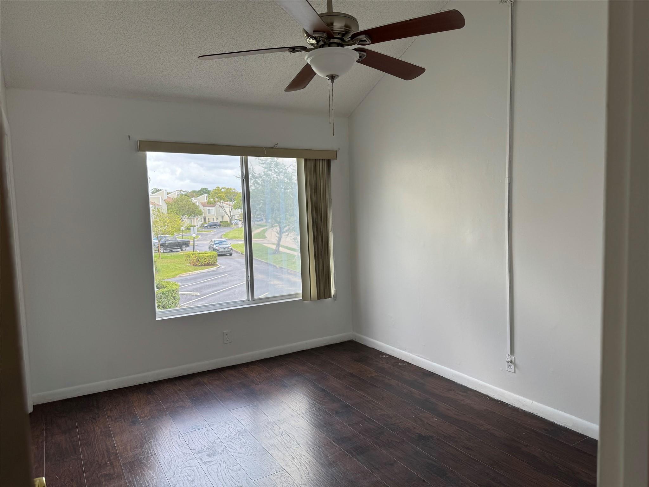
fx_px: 450
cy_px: 244
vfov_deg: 56.8
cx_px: 324
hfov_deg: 71.6
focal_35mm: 24
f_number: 1.78
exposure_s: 1/243
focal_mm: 6.76
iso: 64
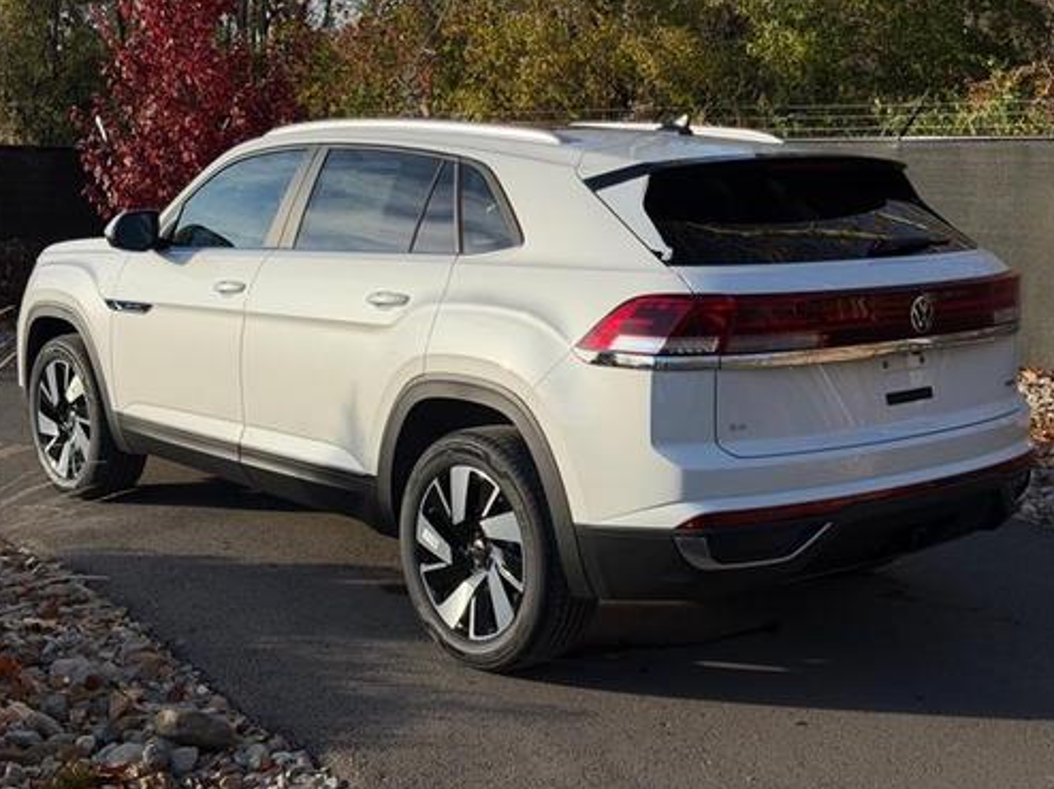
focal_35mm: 49
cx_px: 525
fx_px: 1491
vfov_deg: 29.7
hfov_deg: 38.9
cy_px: 397
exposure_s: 1/4329
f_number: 1.78
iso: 64
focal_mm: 6.76
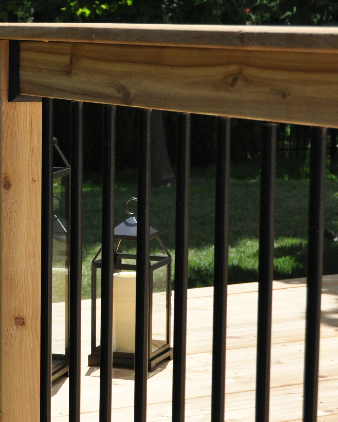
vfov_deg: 15.4
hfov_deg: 12.2
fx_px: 1562
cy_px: 239
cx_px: -4
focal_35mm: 125
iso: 1000
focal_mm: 45
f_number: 7.1
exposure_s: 1/4000
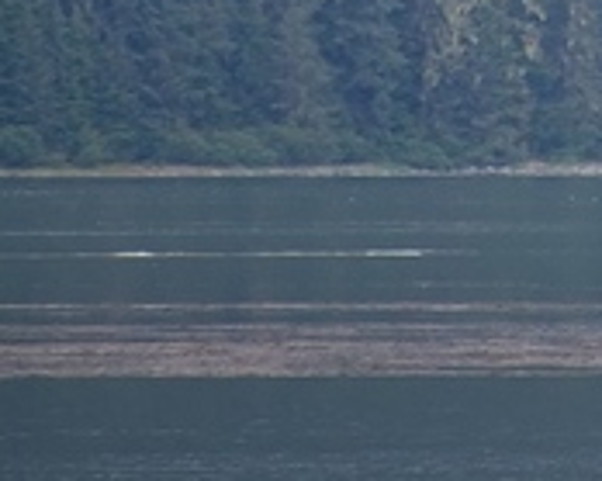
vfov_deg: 0.7
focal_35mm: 2073
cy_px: -678
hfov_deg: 0.9
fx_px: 36914
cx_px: 1598
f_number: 5.6
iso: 400
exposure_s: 1/640
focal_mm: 300
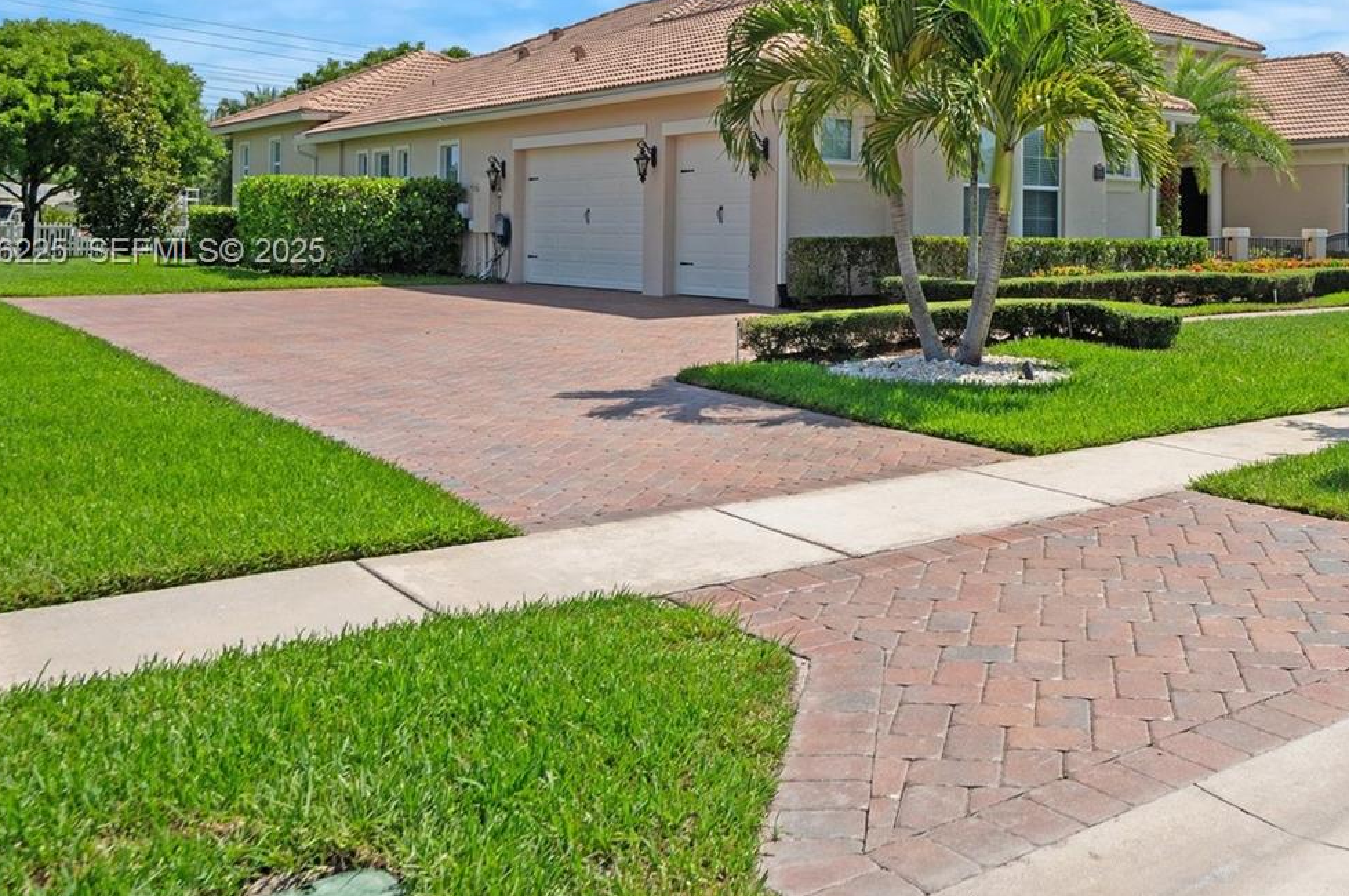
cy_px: 254
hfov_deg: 51.1
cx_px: 1000
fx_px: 1348
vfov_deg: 36.2
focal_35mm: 36
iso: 200
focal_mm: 22
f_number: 8
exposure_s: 1/800
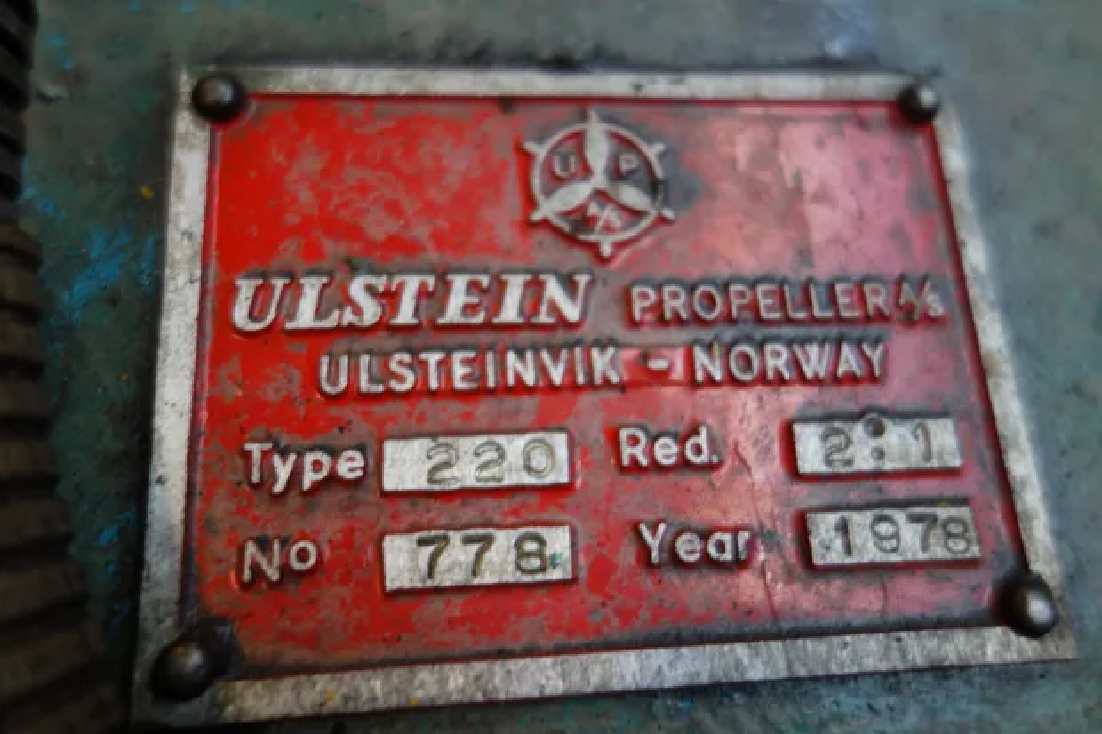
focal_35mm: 28
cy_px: 367
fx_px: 857
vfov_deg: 46.4
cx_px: 551
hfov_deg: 65.5
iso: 125
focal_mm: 10.4
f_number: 1.8
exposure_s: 1/60
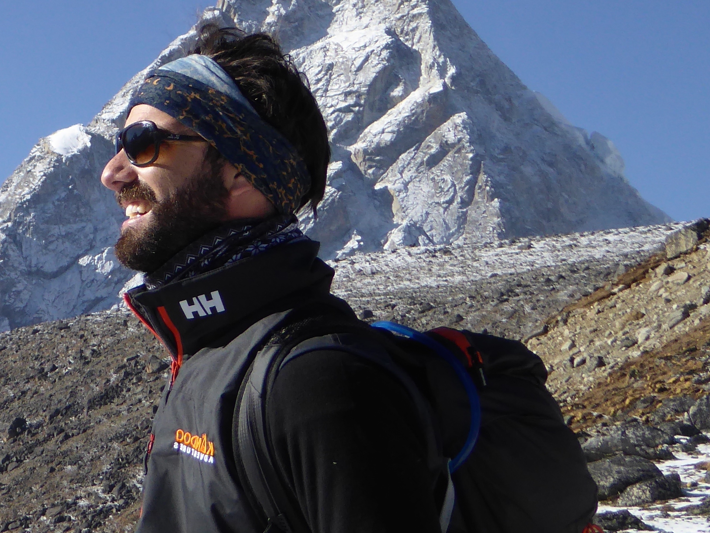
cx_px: -176
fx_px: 2974
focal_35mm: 145
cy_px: 103
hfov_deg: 13.2
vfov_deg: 10.2
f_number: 4.1
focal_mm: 9.6
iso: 100
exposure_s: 1/800
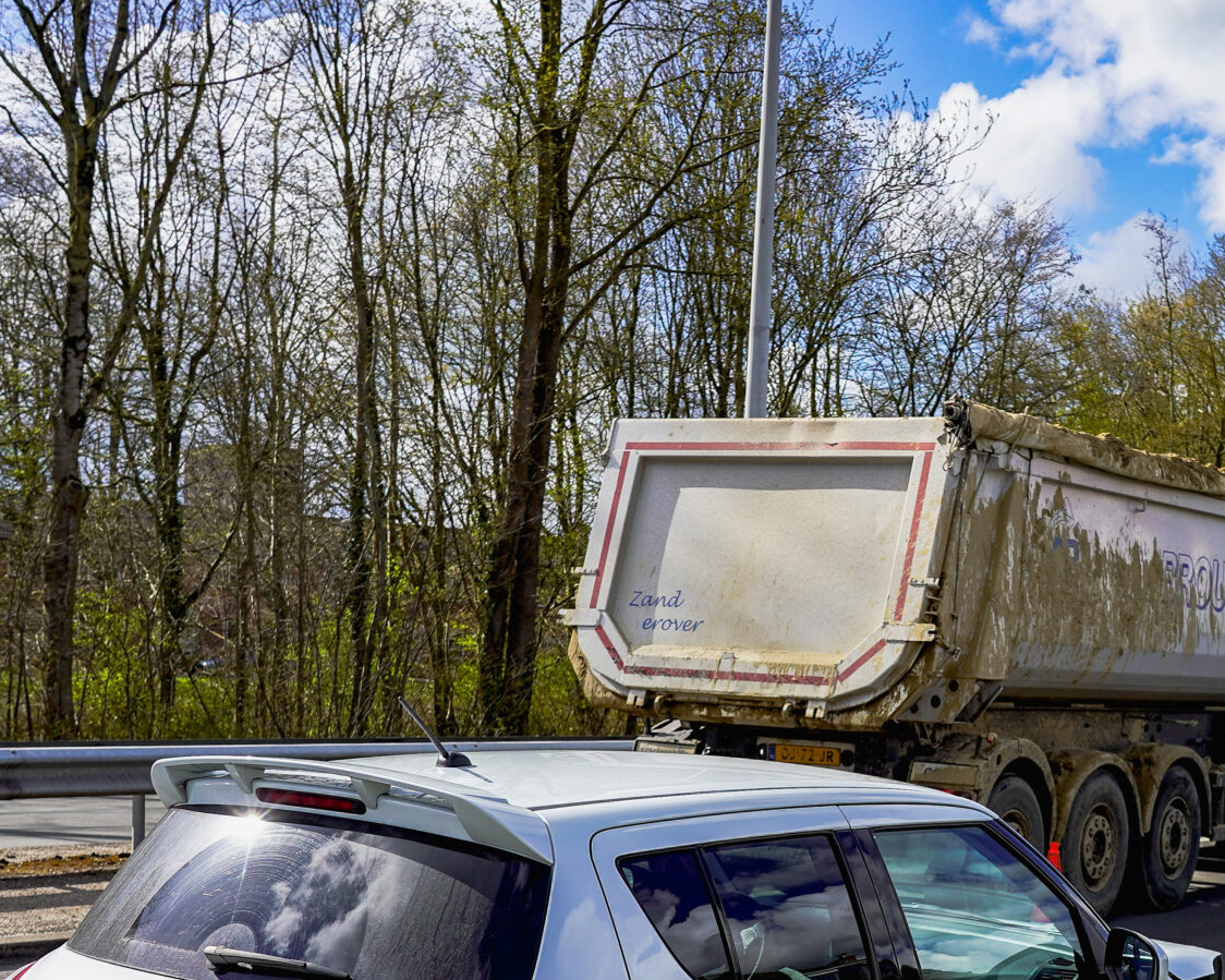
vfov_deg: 24.2
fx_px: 2248
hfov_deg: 29.9
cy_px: 789
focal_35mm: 62
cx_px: 943
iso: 100
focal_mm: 29
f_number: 5
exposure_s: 1/640
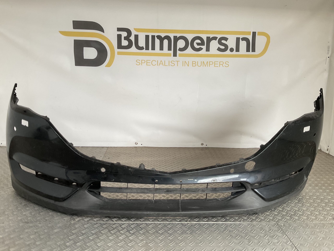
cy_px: 126
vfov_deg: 48.2
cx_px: 167
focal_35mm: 29
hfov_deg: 61.7
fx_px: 280
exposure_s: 1/50
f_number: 1.8
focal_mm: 3
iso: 40
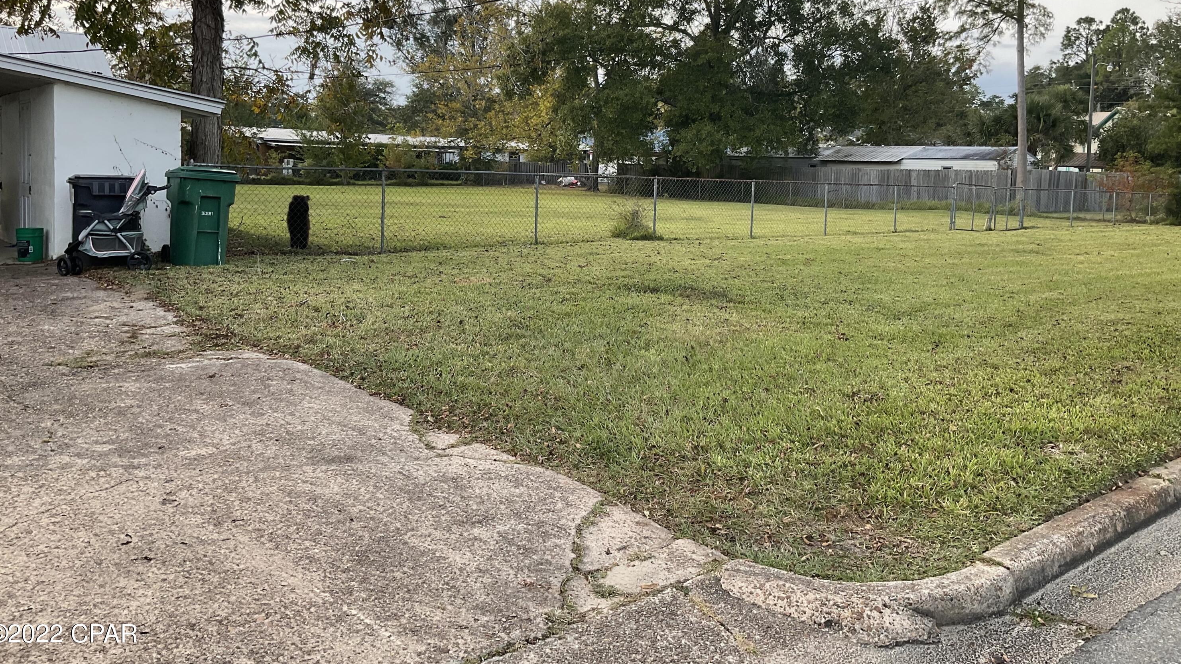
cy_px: 226
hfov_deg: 61.0
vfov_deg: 36.3
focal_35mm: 32
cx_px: 585
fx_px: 1002
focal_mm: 3
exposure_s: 1/342
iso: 16
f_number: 1.8
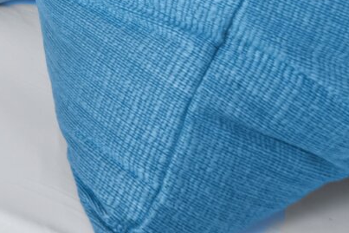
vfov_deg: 10.2
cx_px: -544
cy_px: -504
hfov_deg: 13.8
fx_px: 863
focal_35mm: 89
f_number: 8
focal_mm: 14
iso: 100
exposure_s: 1/3
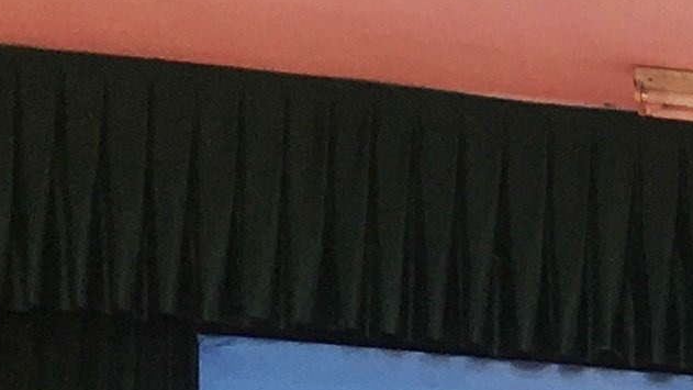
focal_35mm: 202
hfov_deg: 9.6
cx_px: 1581
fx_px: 3712
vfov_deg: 5.5
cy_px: 1321
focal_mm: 4.15
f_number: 2.2
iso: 25
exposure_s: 1/102
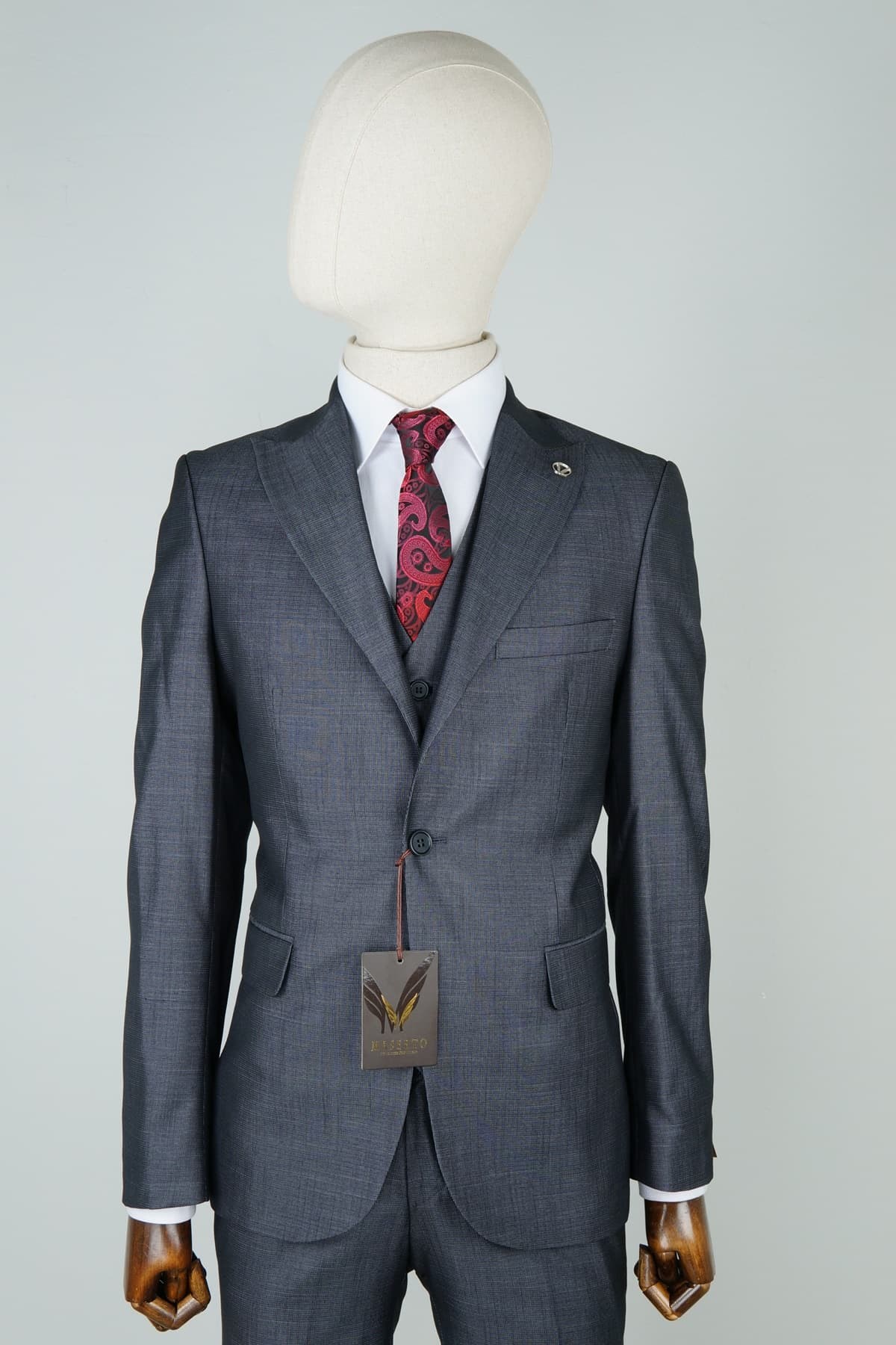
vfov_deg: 43.6
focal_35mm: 45
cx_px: 448
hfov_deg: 29.9
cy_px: 672
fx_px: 1680
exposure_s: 1/100
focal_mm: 30
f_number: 13
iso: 100
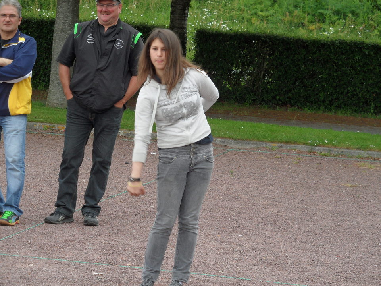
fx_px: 1651
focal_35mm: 150
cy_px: 143
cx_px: 190
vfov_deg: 9.9
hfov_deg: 13.2
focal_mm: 24.6
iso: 100
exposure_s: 1/125
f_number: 4.4
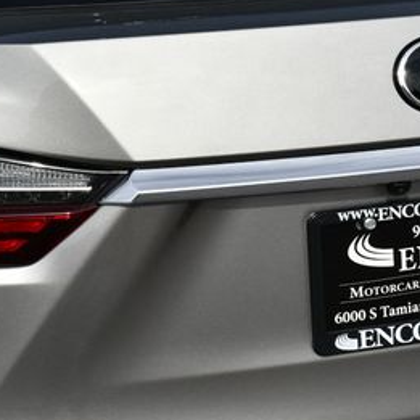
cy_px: 171
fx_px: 1949
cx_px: 441
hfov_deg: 12.1
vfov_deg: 12.3
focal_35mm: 142
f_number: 10
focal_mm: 34
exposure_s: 1/400
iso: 100
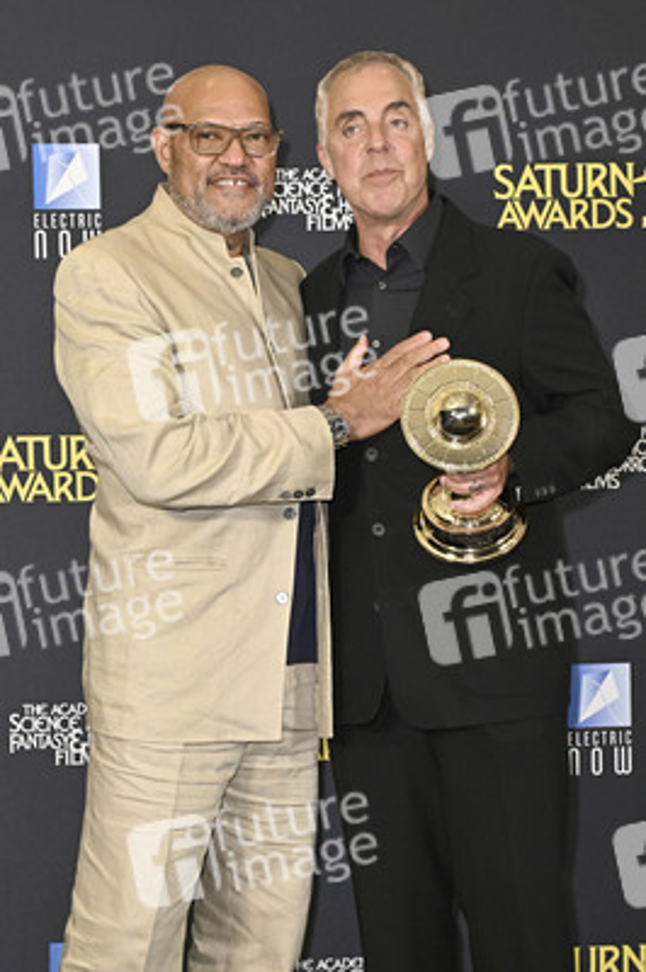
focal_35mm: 44
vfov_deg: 44.5
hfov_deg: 30.5
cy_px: 486
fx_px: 1186
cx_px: 323
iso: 2000
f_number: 5
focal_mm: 44
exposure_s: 1/320
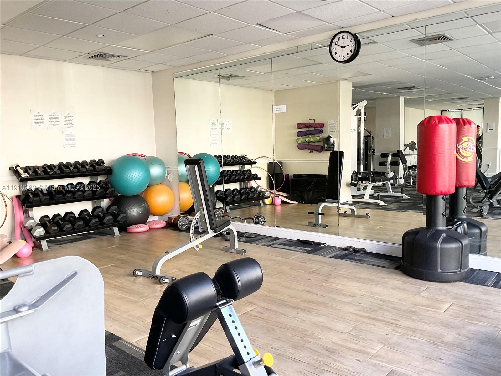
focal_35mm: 29
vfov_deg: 48.2
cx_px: 250
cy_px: 188
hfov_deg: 61.7
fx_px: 420
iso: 64
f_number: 1.8
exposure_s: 1/73
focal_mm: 3
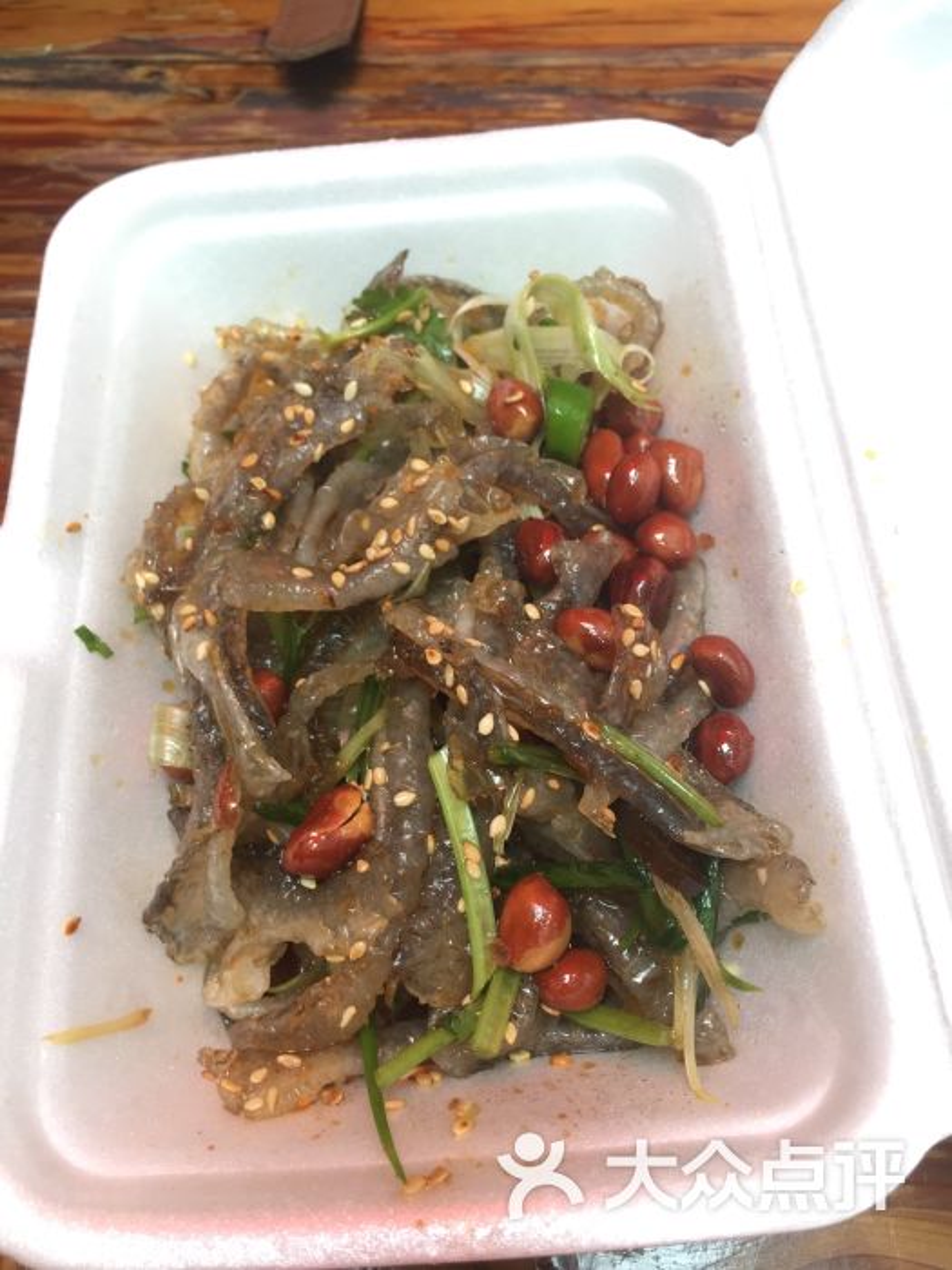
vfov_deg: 61.7
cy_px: 635
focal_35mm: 29
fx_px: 1063
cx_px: 476
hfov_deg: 48.2
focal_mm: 4.15
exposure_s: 1/100
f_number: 2.2
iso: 40
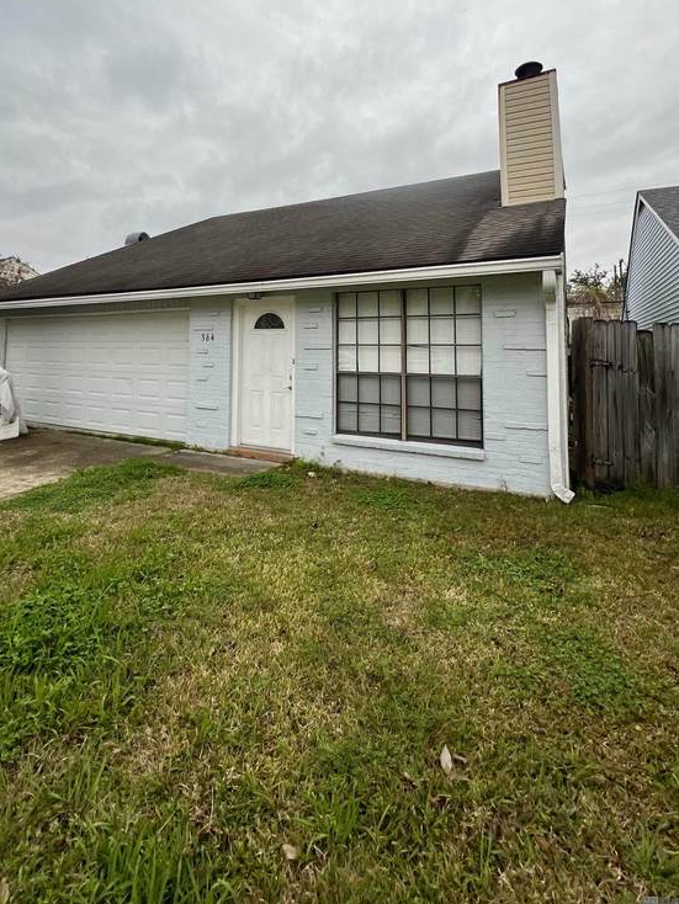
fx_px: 444
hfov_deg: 74.5
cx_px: 299
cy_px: 320
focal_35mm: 17
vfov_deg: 88.5
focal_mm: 1.57
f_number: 1.8
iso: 32
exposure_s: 1/212
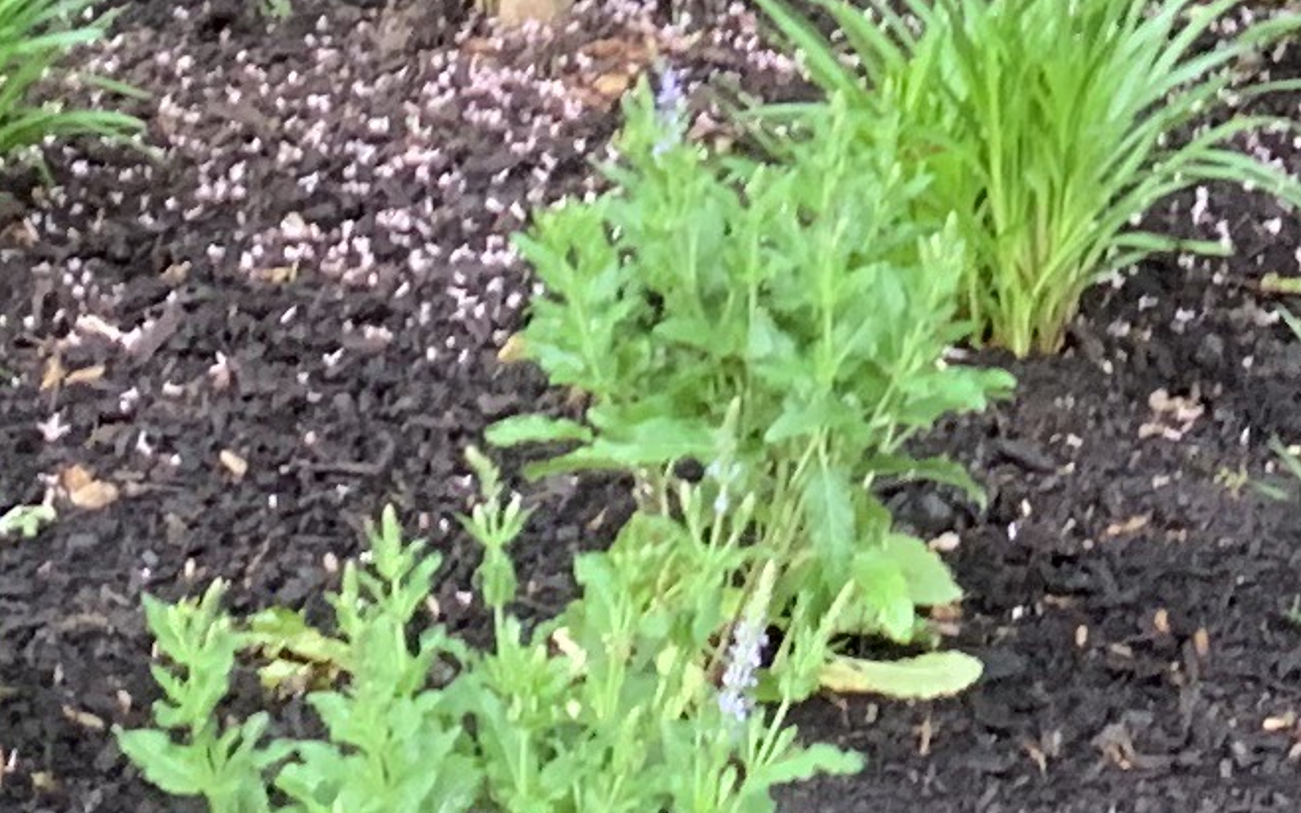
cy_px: -1044
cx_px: 1499
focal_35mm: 169
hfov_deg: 12.2
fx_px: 5991
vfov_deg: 7.3
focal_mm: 4.25
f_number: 1.8
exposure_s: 1/60
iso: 200
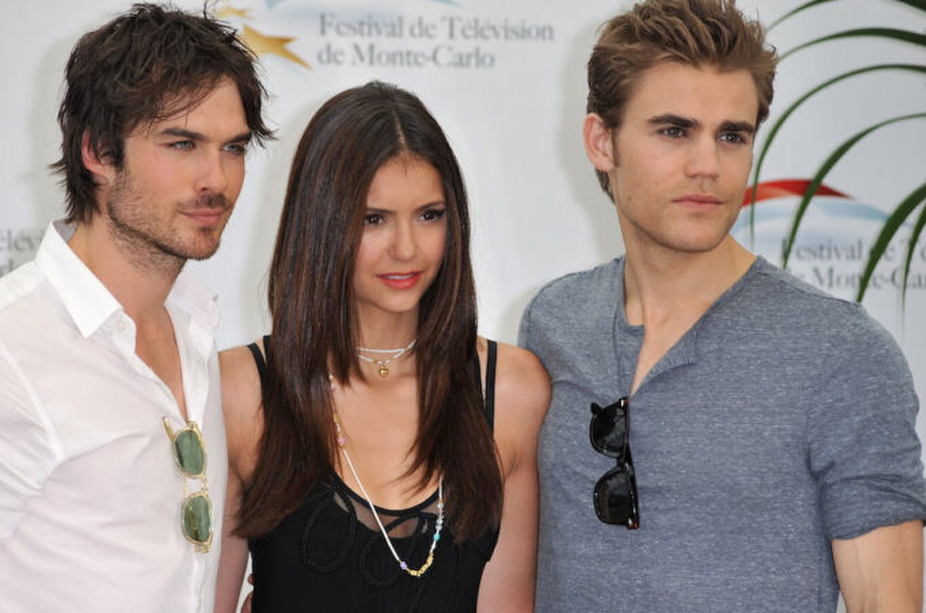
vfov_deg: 6.1
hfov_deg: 9.2
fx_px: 5773
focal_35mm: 225
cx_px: 423
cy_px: 302
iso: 250
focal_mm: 200
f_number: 7.1
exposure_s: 1/320
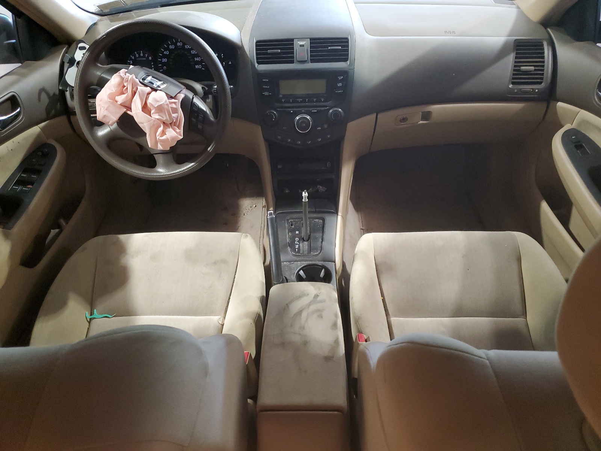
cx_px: 300
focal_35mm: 26
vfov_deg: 53.1
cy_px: 226
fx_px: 451
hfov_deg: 67.3
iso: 306
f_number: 1.5
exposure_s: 1/40
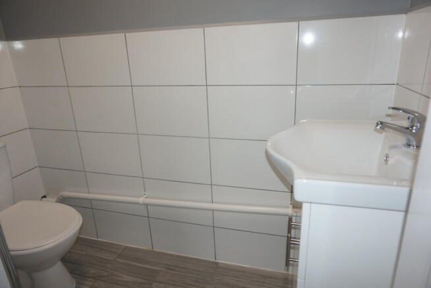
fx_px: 288
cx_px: 216
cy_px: 144
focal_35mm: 24
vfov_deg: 53.2
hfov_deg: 73.7
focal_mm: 16
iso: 400
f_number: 4
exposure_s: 1/125
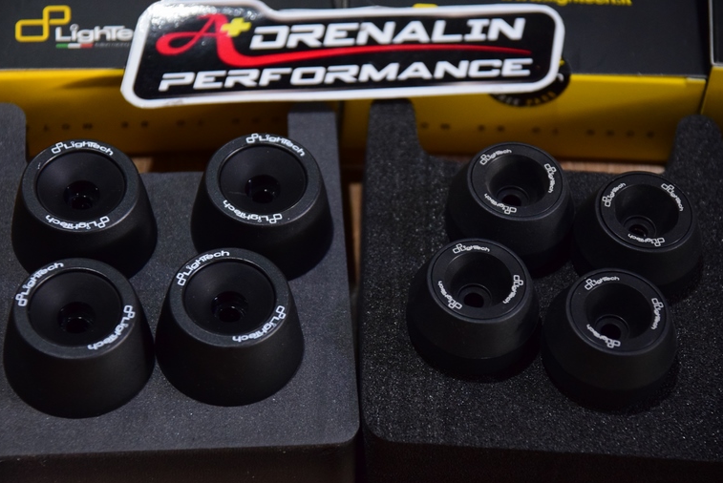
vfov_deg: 12.4
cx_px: 347
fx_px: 2231
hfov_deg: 18.4
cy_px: 232
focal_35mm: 111
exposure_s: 1/30
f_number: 4
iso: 2000
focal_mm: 70
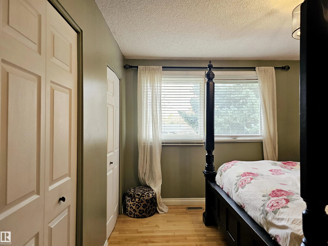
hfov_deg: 73.9
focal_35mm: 23
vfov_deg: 58.9
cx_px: 164
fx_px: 218
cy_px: 123
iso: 200
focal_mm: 6.3
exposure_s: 1/120
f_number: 1.7
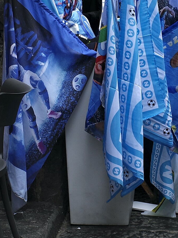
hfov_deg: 11.5
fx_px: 871
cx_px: 182
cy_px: 52
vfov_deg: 15.4
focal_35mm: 127
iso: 100
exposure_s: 1/125
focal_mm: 18.3
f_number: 5.6
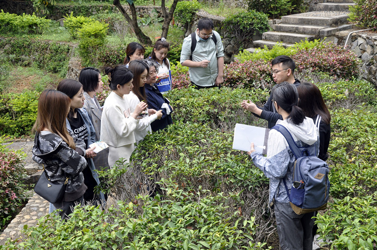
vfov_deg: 28.0
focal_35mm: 48
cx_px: 188
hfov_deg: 41.2
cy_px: 125
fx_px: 502
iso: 320
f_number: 10
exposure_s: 1/100
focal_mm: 32
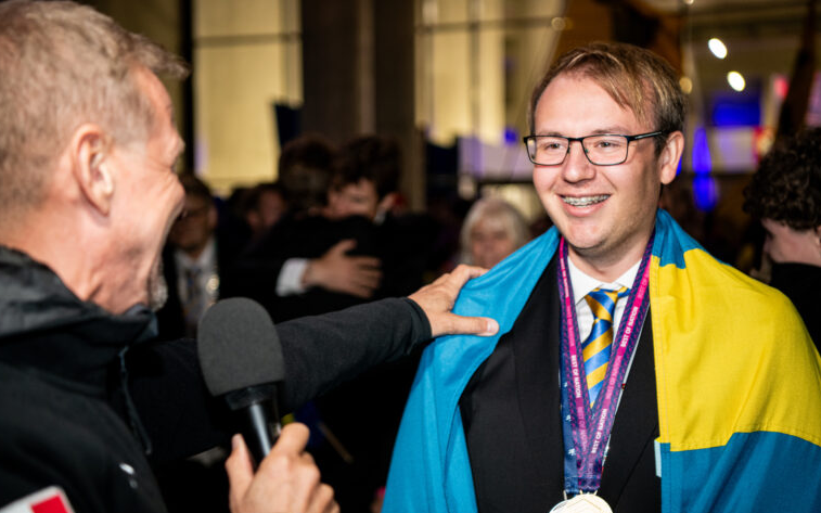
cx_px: 411
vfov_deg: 21.0
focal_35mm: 62
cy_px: 269
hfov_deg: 33.0
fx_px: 1387
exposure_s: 1/60
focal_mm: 60
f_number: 2.8
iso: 1600
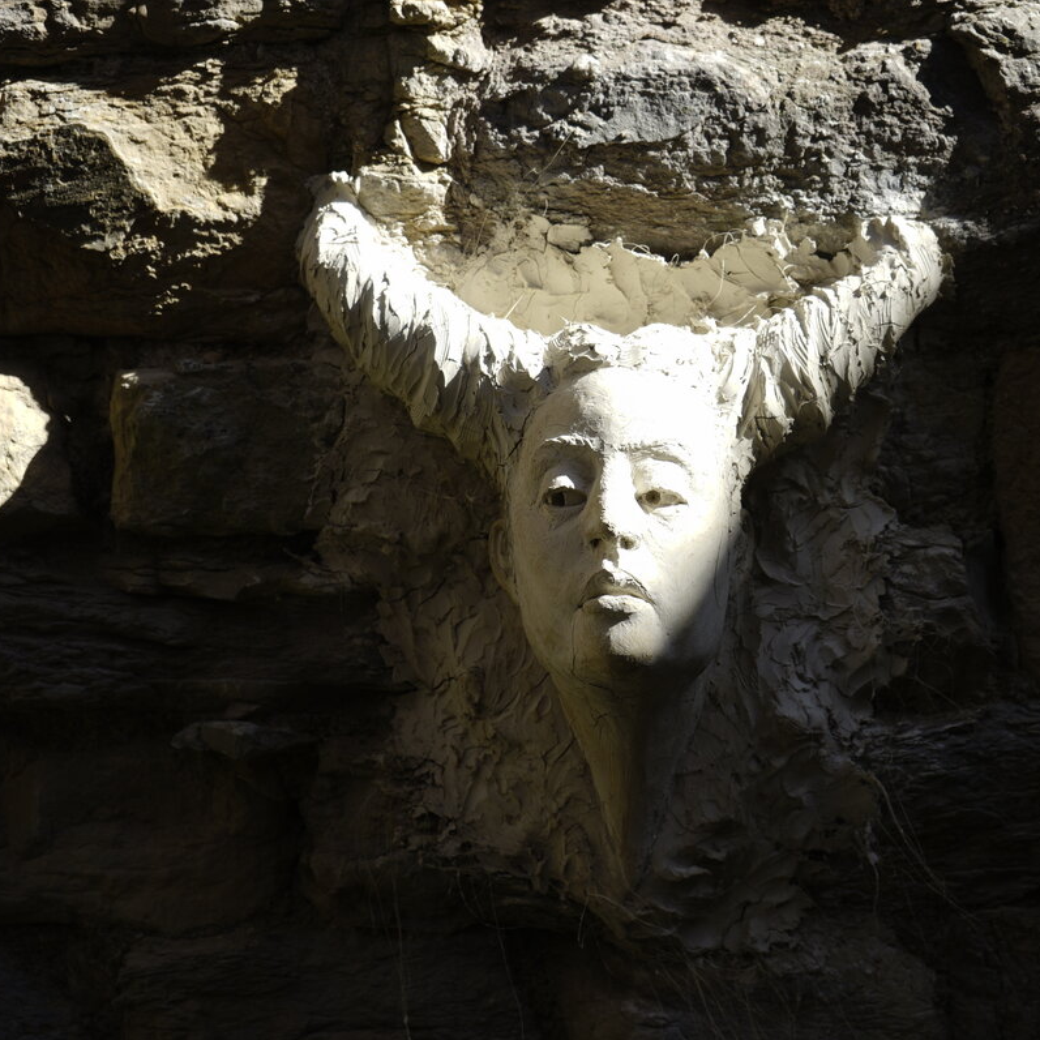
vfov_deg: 19.9
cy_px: 521
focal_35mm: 87
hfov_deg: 19.9
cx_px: 642
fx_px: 2957
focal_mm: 68
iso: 80
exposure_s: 1/200
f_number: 5.6
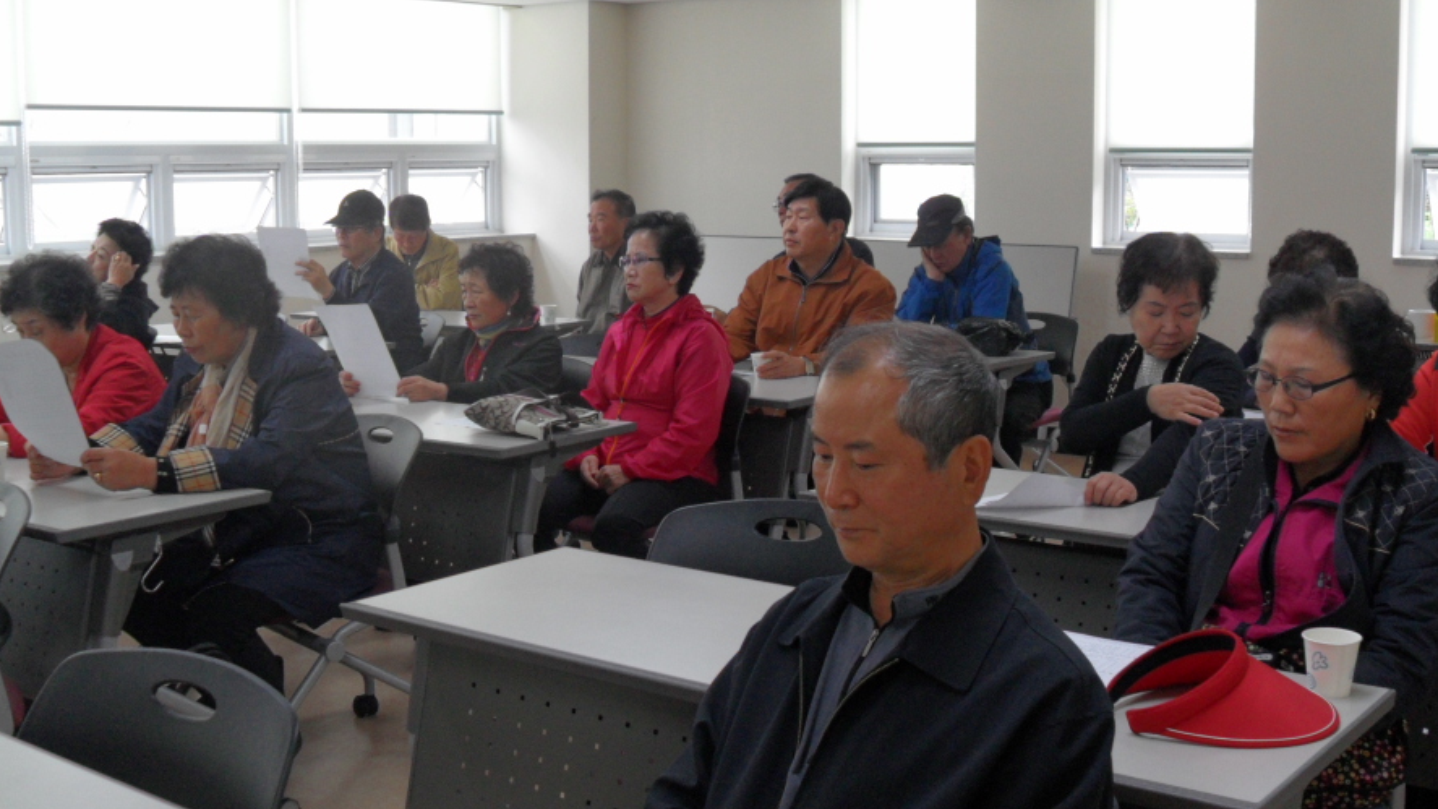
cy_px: 363
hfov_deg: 46.3
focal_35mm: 44
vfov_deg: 27.1
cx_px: 802
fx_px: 1678
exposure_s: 1/45
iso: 100
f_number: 2.8
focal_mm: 6.2
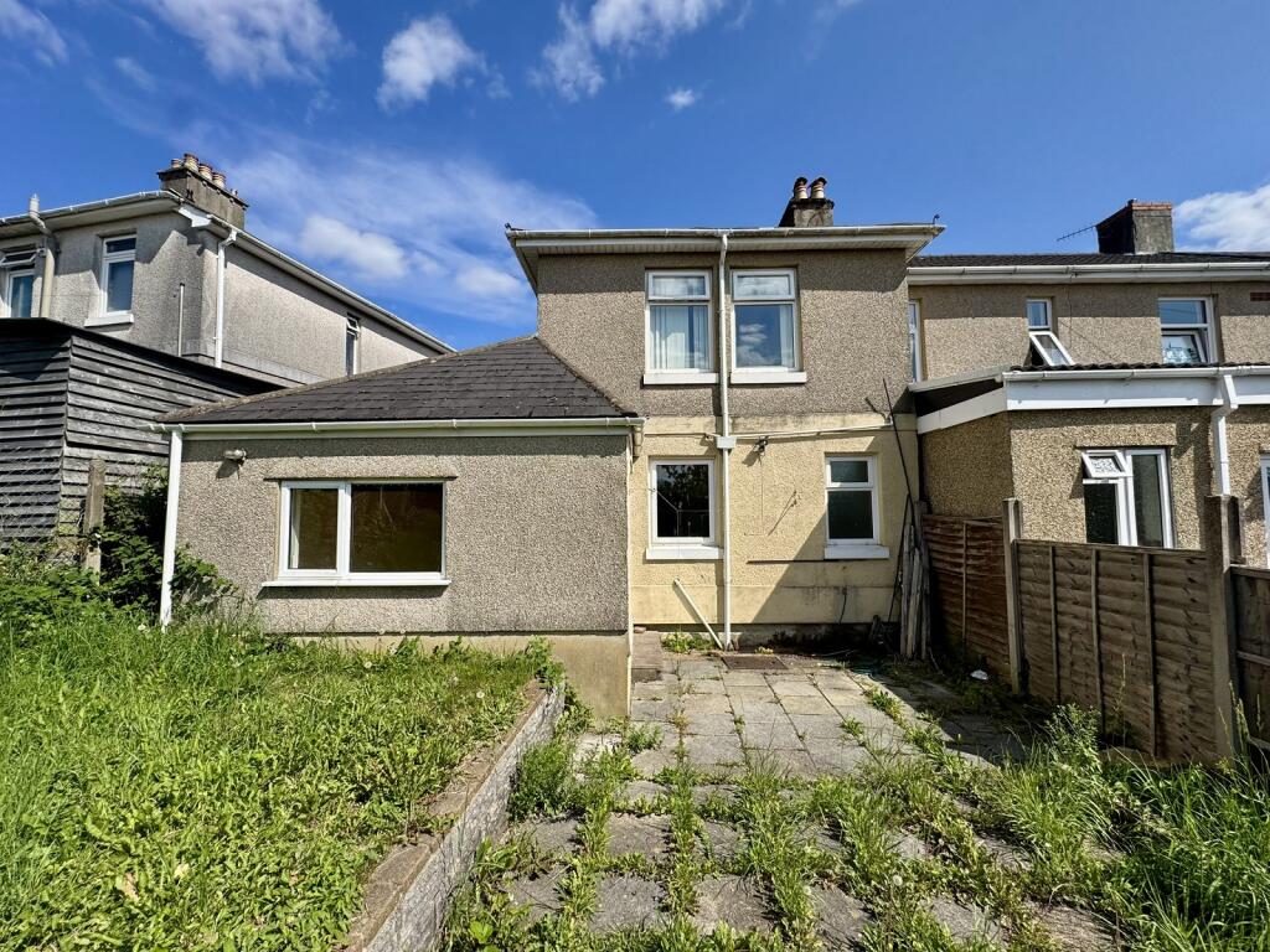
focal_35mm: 14
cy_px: 476
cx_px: 635
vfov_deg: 85.7
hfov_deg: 102.1
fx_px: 514
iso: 50
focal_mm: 2.22
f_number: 2.2
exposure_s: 1/2584
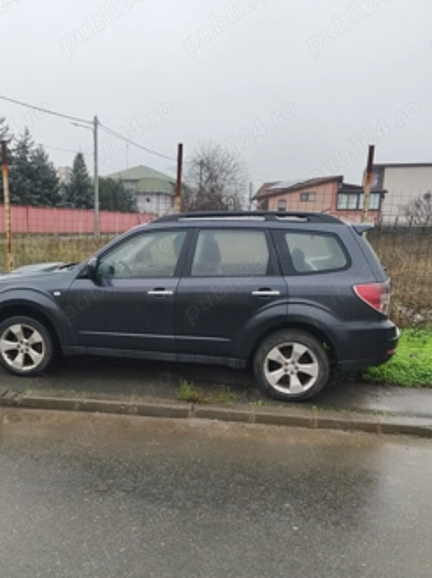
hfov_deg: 49.4
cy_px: 307
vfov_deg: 63.4
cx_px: 177
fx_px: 467
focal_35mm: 28
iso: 100
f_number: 1.65
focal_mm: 6.14
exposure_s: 1/99.9
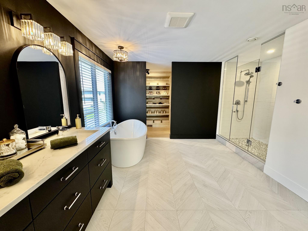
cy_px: 116
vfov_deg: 85.7
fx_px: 125
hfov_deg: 102.1
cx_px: 154
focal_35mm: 14
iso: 250
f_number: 2.2
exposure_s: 1/120
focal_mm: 2.22
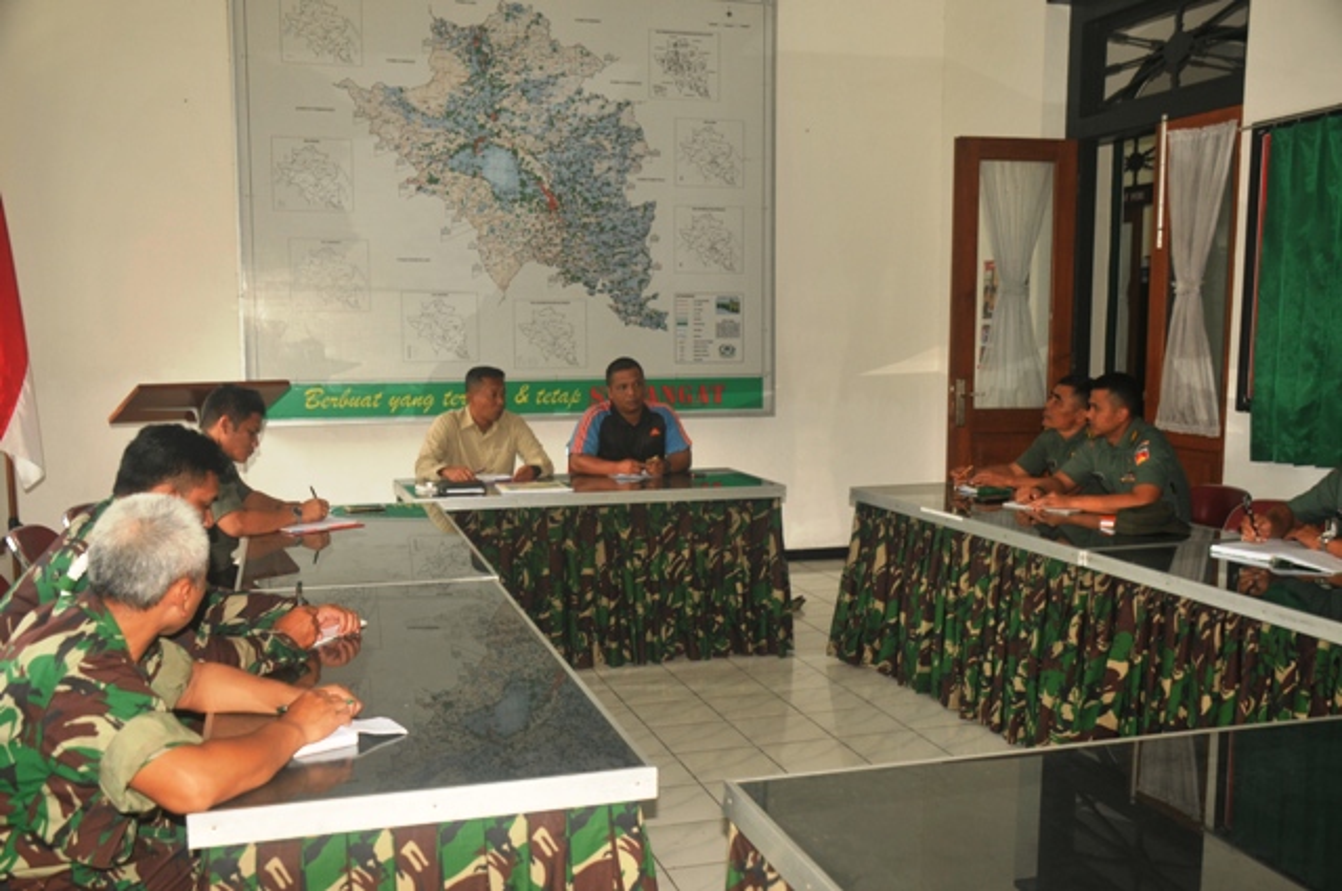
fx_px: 1284
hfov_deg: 55.2
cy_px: 446
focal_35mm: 34
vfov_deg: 38.3
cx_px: 671
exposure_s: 1/60
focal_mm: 23
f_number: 3.5
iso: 200
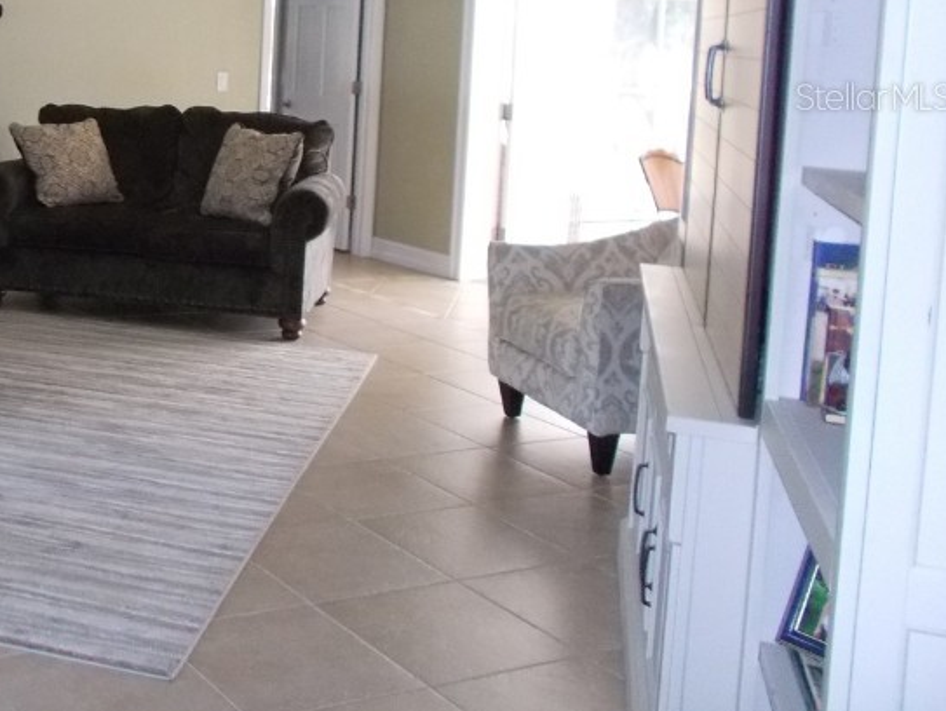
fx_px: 1340
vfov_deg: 28.7
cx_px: 68
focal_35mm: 49
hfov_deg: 36.1
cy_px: 96
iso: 400
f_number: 3.2
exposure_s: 1/30
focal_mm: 4.6
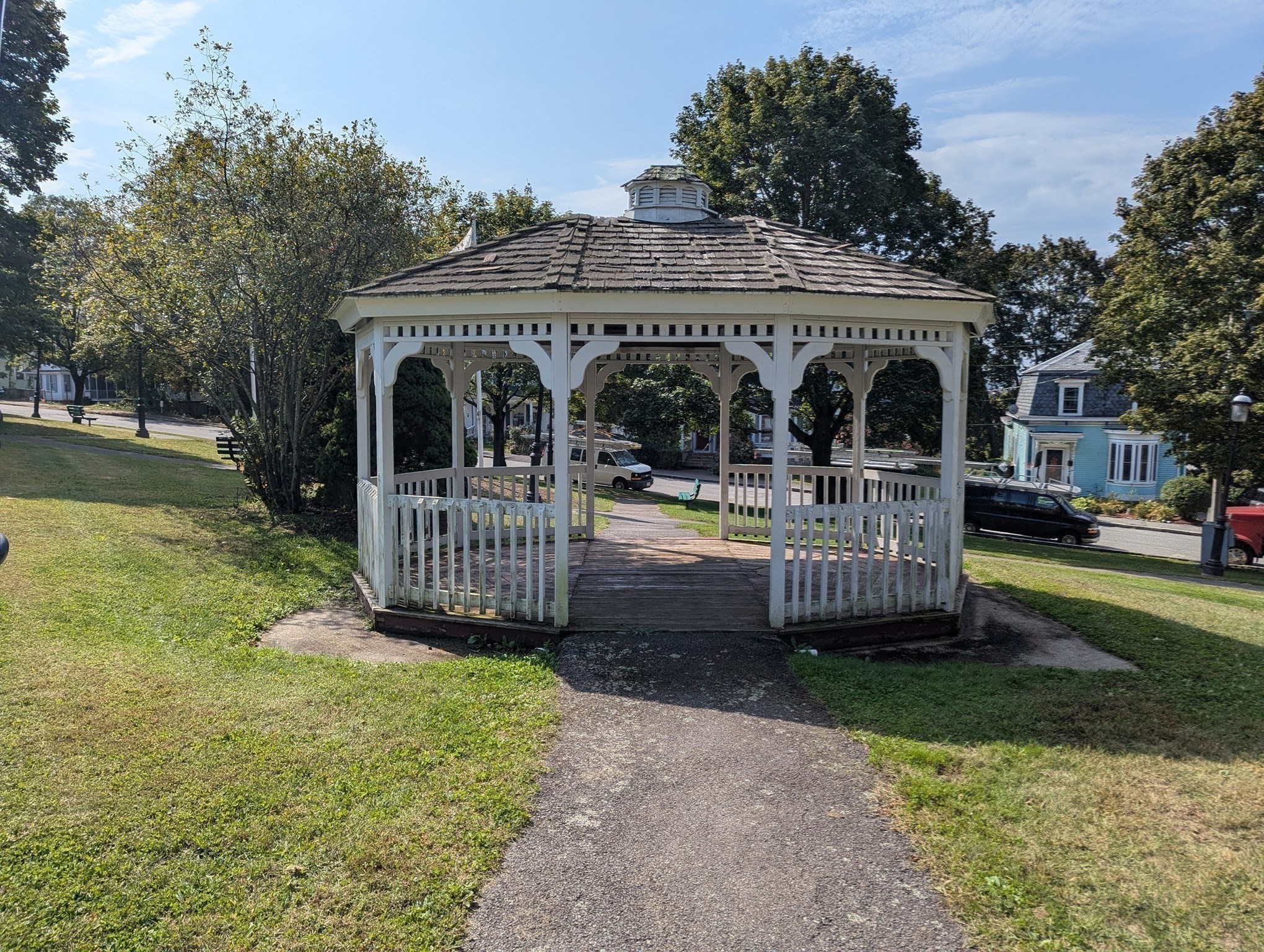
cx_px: 632
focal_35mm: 24
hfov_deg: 71.5
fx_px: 878
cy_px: 476
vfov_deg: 56.9
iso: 38
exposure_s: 1/2976
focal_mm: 6.81
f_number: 1.85
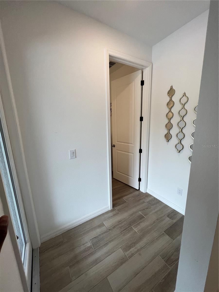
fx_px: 110
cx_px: 110
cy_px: 146
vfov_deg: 106.2
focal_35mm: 13
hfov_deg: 89.9
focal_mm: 1.57
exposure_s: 1/120
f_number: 1.8
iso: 80
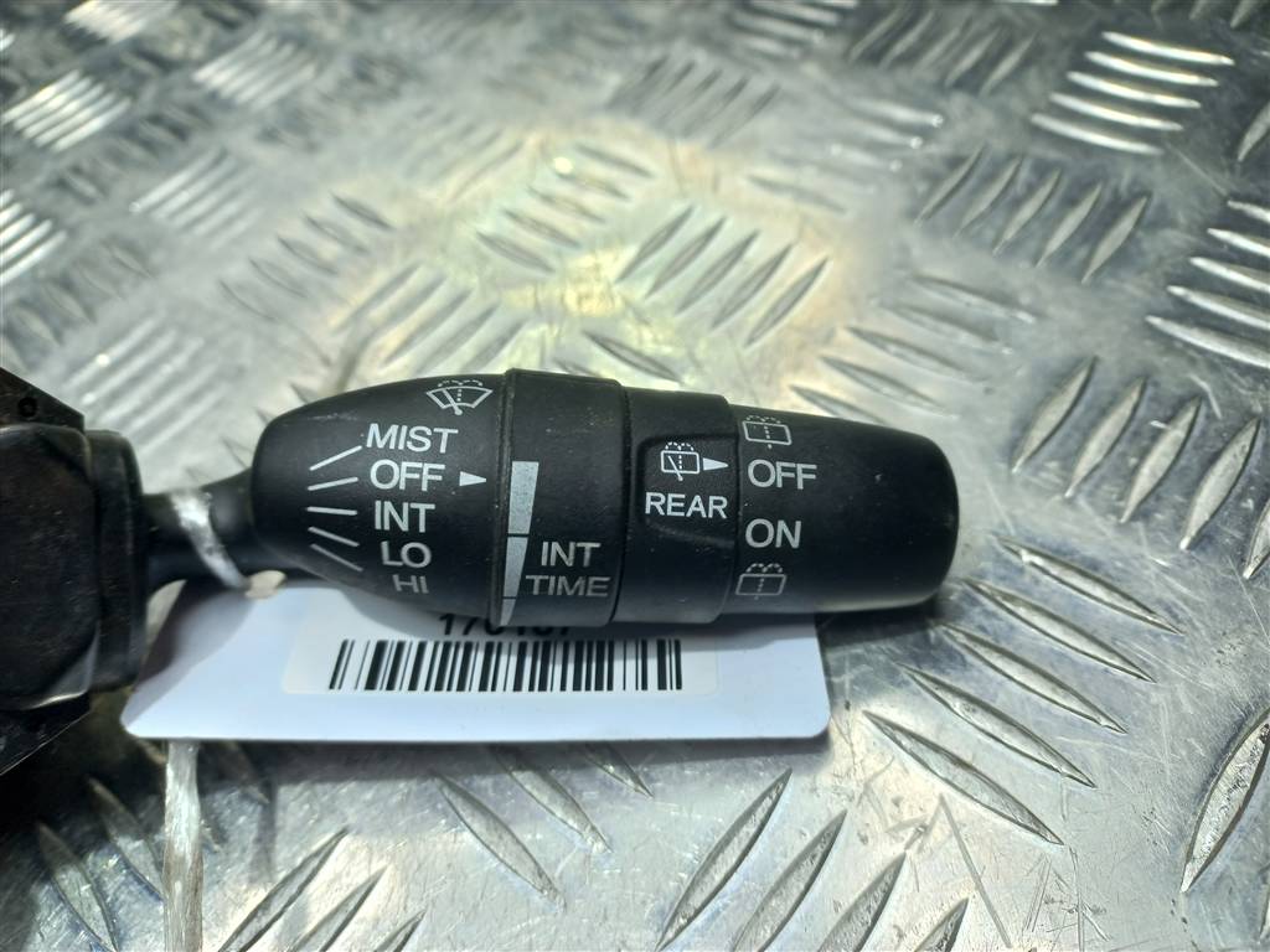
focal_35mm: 25
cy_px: 476
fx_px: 917
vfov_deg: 54.9
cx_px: 635
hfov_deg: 69.4
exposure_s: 1/50
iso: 32
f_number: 1.8
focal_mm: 4.6
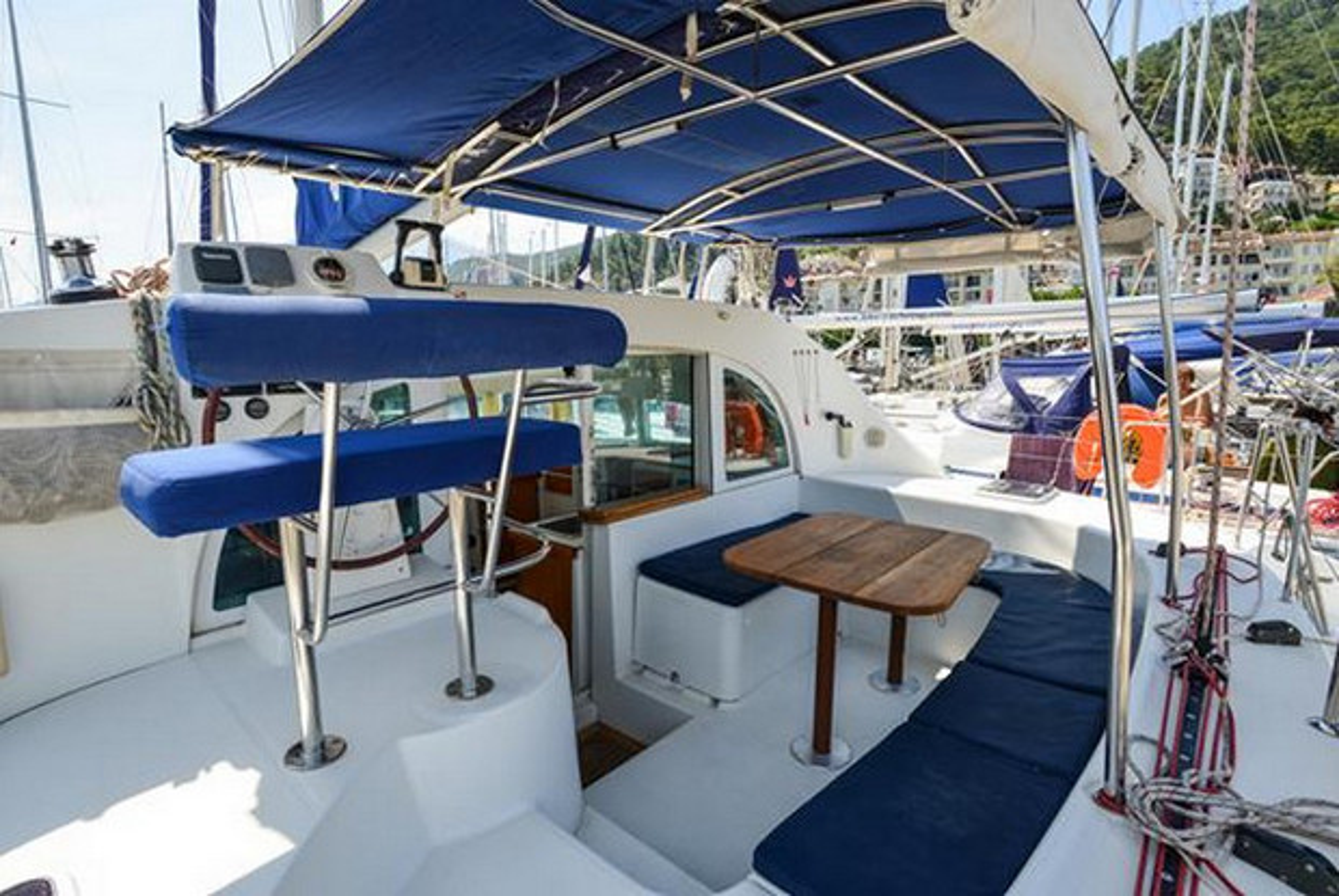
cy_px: 448
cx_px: 670
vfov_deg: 70.6
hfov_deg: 93.2
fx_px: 633
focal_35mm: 17
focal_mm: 17
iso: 250
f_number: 9
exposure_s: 1/320
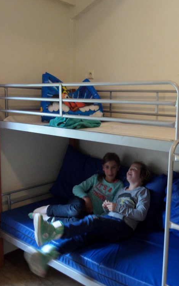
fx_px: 273
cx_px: 134
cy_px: 140
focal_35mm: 35
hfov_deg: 35.5
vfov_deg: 55.3
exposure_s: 1/20
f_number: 3.2
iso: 240
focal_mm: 4
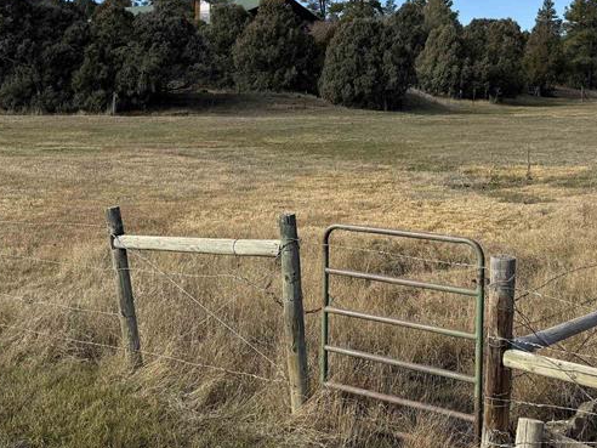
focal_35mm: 50
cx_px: 392
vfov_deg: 28.8
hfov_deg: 37.8
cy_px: 123
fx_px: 862
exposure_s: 1/3021
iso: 80
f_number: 1.78
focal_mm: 6.76
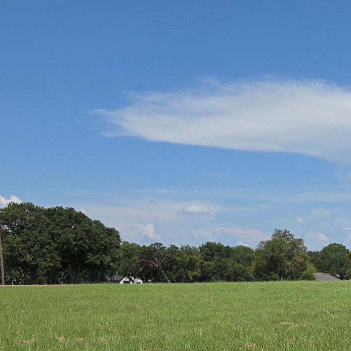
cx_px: 290
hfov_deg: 27.9
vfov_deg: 27.5
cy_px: 320
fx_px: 688
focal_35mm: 60
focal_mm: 5.4
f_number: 1.8
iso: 64
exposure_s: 1/7891
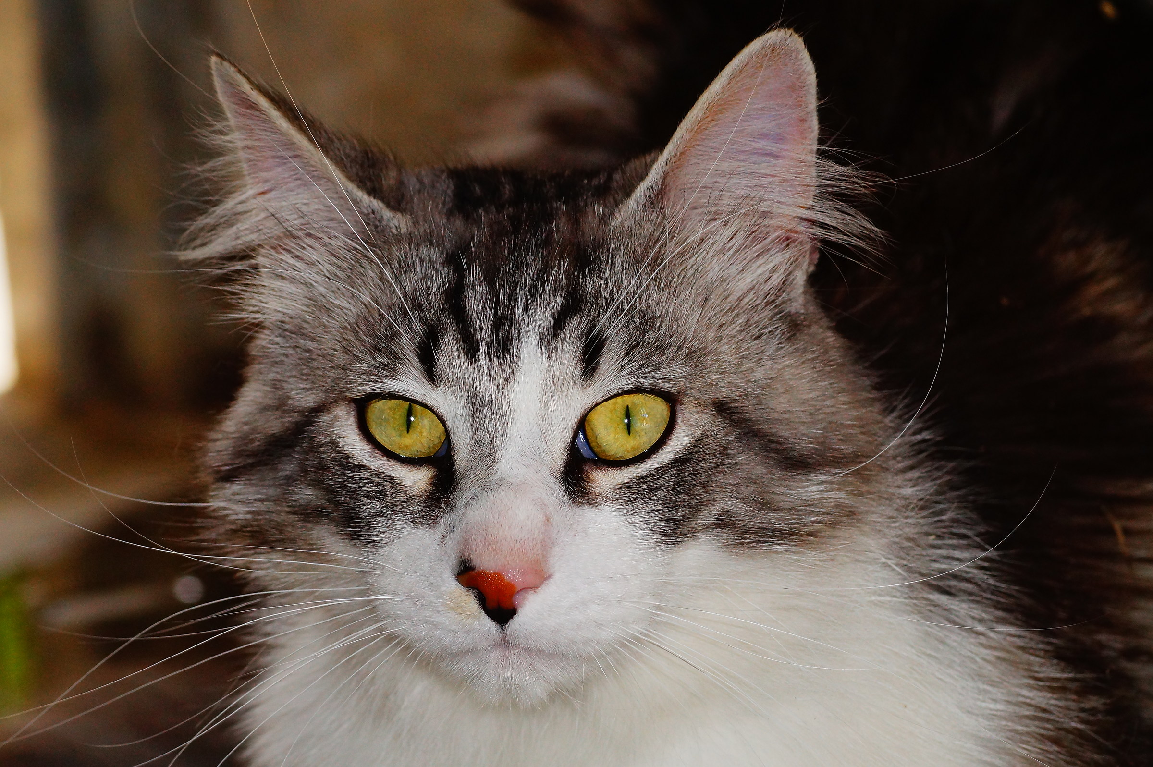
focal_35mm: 202
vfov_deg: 6.8
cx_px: 576
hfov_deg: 10.2
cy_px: 384
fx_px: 6481
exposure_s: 1/160
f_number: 9
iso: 800
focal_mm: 135
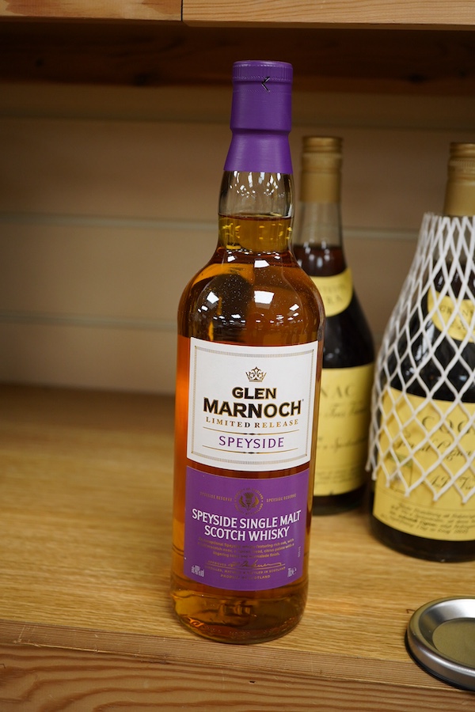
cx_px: 238
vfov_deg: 43.6
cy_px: 356
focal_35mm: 45
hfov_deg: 29.9
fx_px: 891
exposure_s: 1/125
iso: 800
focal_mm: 30
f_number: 4.5
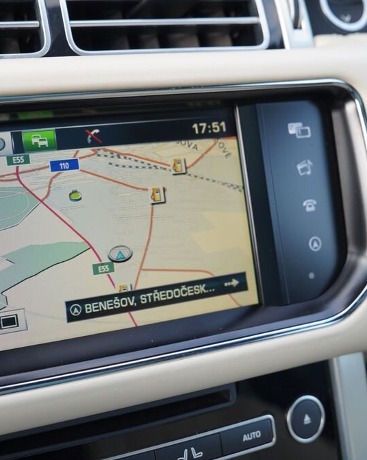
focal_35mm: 43
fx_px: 584
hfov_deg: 33.9
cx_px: 75
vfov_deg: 42.9
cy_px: 229
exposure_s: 1/50
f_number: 4.5
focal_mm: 30
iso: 100
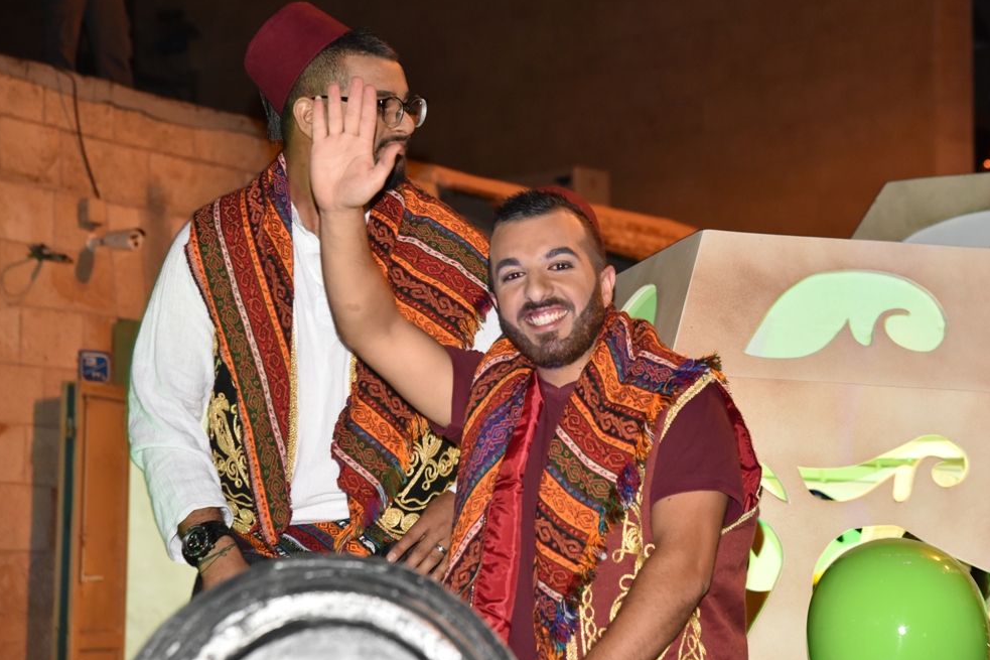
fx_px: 2722
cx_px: 509
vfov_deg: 13.8
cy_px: 322
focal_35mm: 99
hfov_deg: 20.6
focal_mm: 95
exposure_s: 1/60
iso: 3200
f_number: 7.1
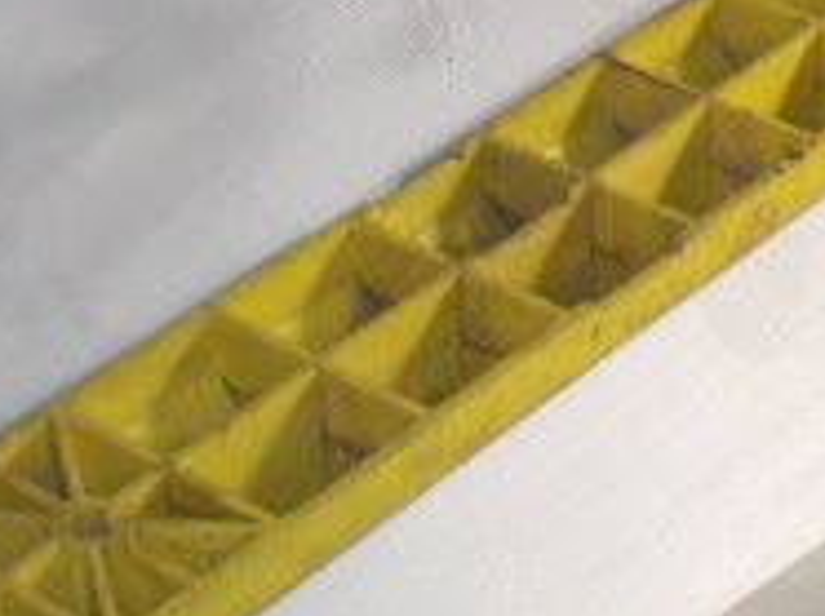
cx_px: 546
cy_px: 93
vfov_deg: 11.2
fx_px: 3118
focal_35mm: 131
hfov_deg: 15.0
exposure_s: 1/100
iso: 100
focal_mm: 6.3
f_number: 3.1
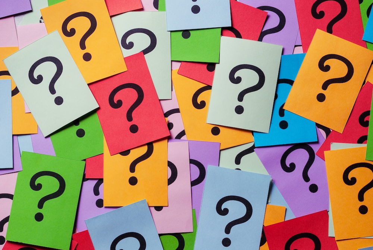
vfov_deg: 18.2
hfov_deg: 27.0
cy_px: 125
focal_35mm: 75
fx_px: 778
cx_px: 186
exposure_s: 1/100
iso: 100
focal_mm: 50
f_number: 8
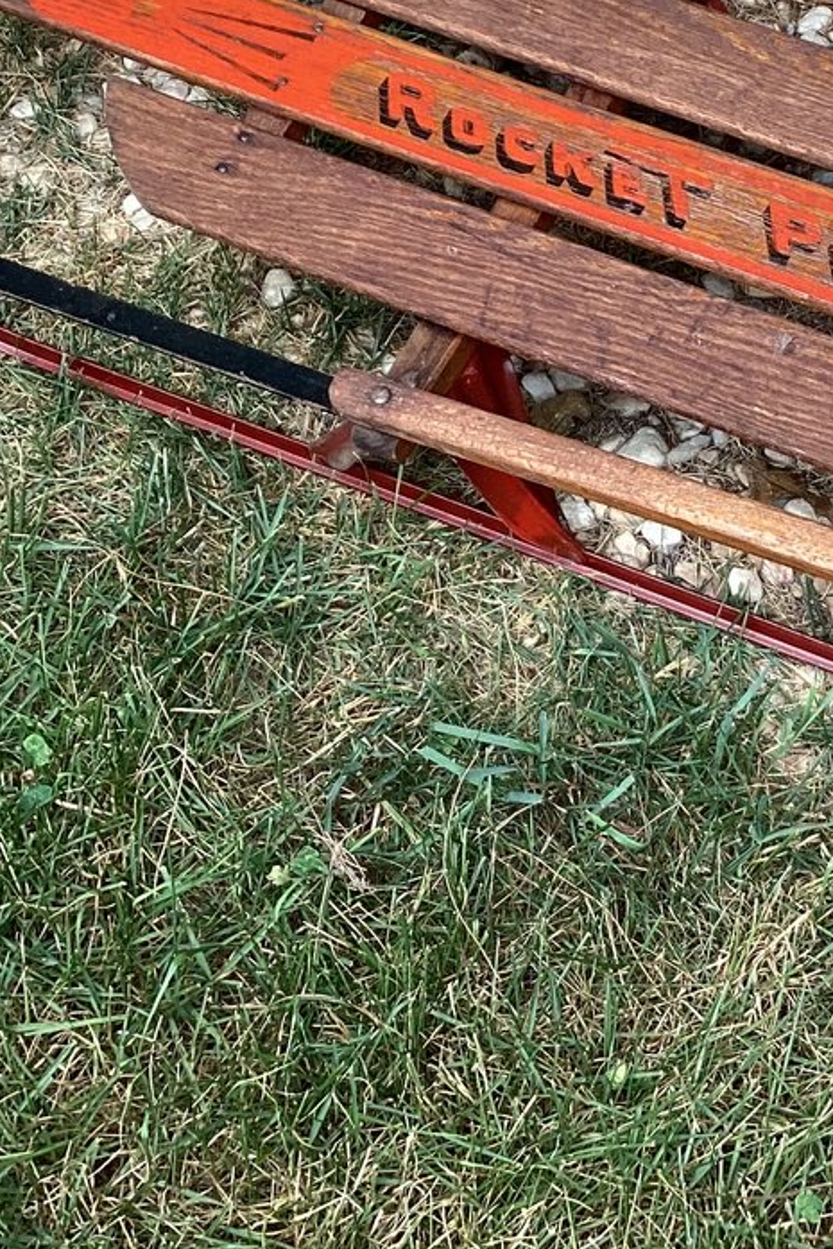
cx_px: 750
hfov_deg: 19.1
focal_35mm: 70
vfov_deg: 28.6
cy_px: 406
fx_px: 2428
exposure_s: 1/179
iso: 25
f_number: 2.4
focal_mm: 3.3
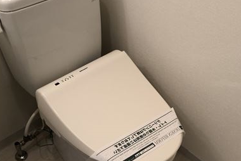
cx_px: 134
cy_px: 84
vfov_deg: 27.6
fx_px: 328
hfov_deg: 40.3
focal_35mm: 49
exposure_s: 1/33
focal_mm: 3.99
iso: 32
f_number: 1.8
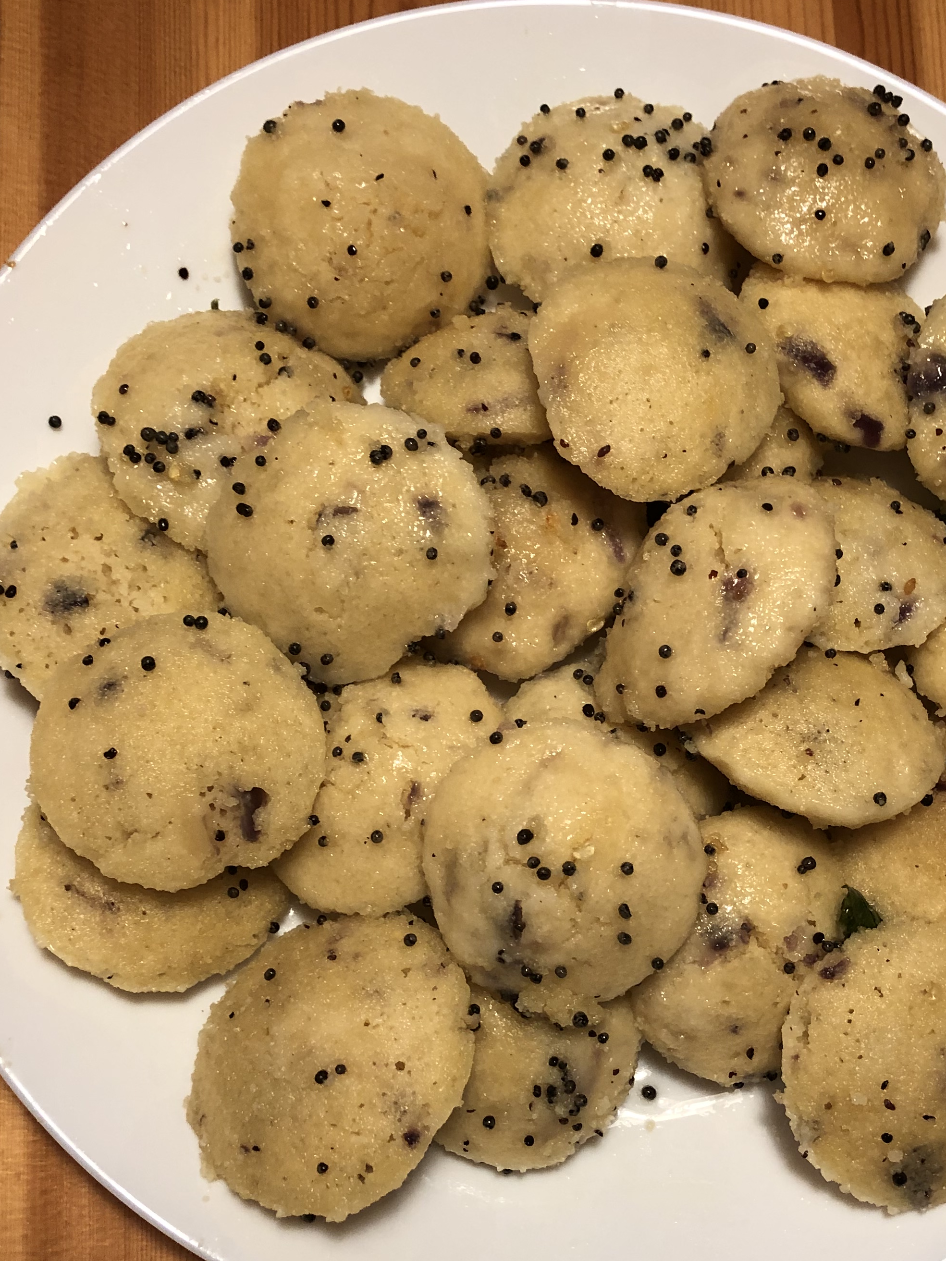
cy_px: 747
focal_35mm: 43
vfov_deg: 43.7
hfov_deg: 33.5
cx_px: 577
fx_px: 1567
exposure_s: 1/17
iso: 40
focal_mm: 3.99
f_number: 1.8
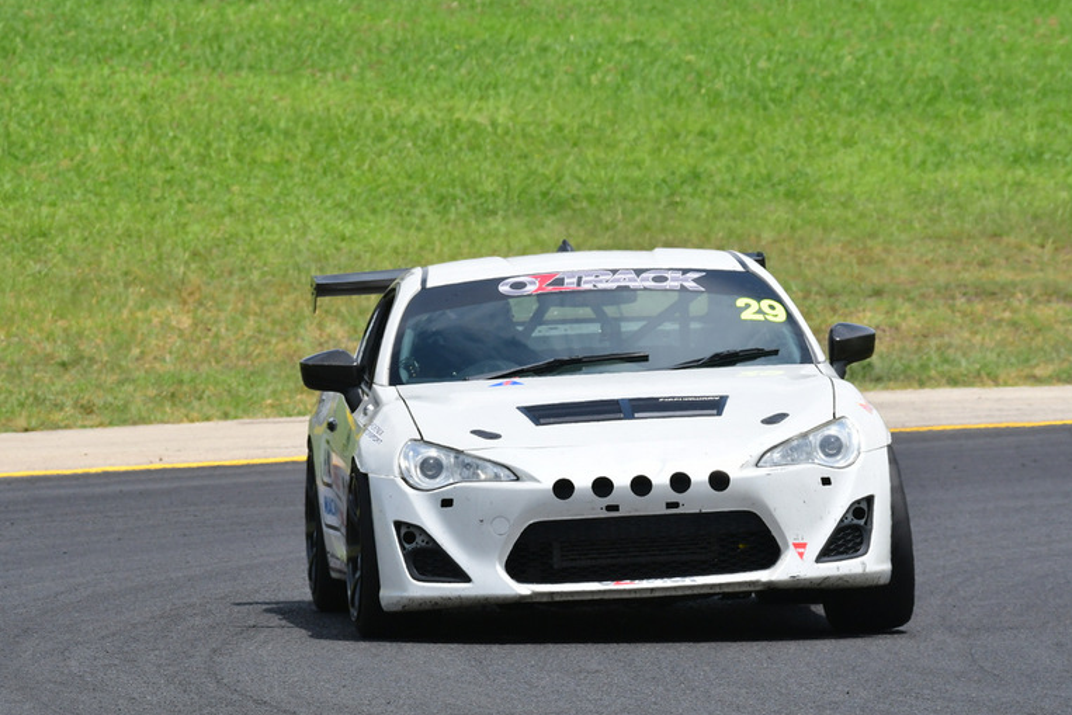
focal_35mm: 598
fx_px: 17809
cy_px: 372
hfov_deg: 3.4
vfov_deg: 2.3
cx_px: 551
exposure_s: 1/640
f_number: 14
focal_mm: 380
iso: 640
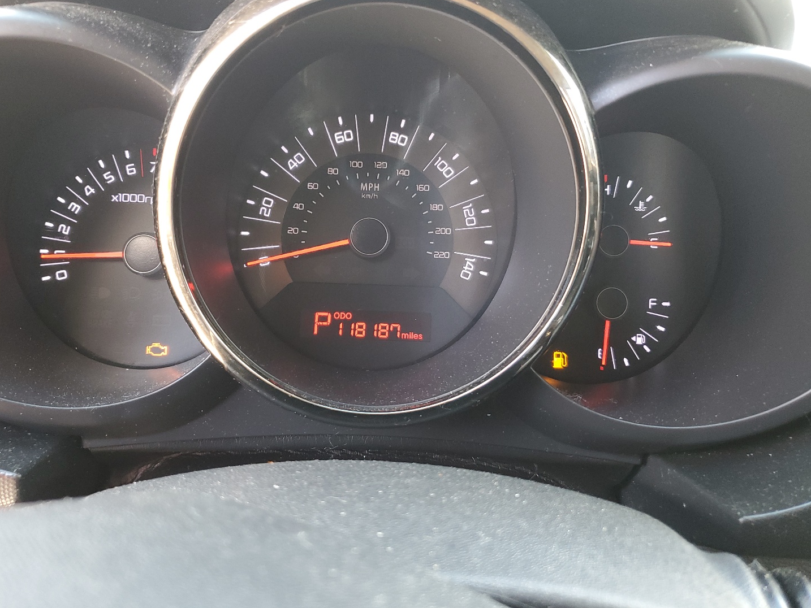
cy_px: 270
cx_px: 374
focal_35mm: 29
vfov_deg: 48.2
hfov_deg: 61.6
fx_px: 680
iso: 101
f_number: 1.5
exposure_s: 1/60.2
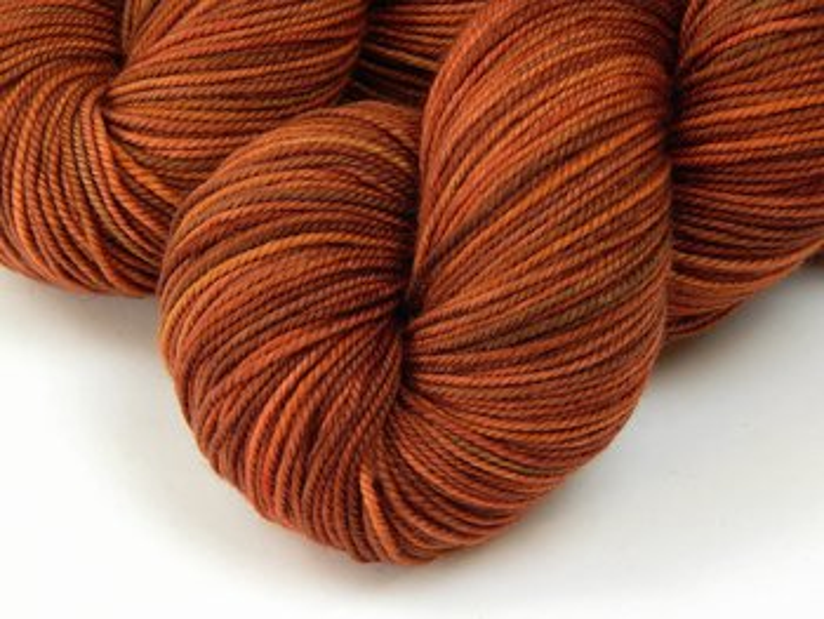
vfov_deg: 11.2
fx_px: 3144
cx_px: 412
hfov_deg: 14.9
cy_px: 310
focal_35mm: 132
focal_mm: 23.4
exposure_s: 1/25
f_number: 4.8
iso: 200
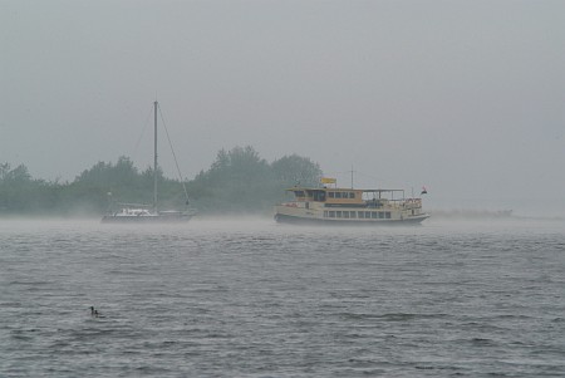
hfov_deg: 6.2
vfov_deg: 4.2
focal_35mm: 330
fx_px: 5184
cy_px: 189
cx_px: 282
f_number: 9.5
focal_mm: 220
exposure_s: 1/350
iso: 200
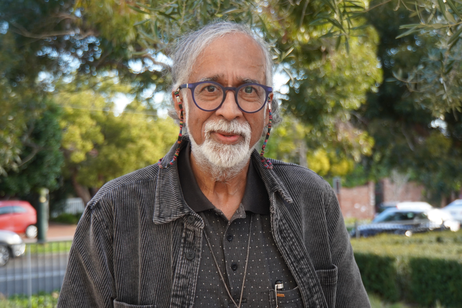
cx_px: 231
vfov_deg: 20.2
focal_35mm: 68
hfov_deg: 29.9
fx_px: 866
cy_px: 154
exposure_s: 1/160
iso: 400
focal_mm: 45
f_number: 5
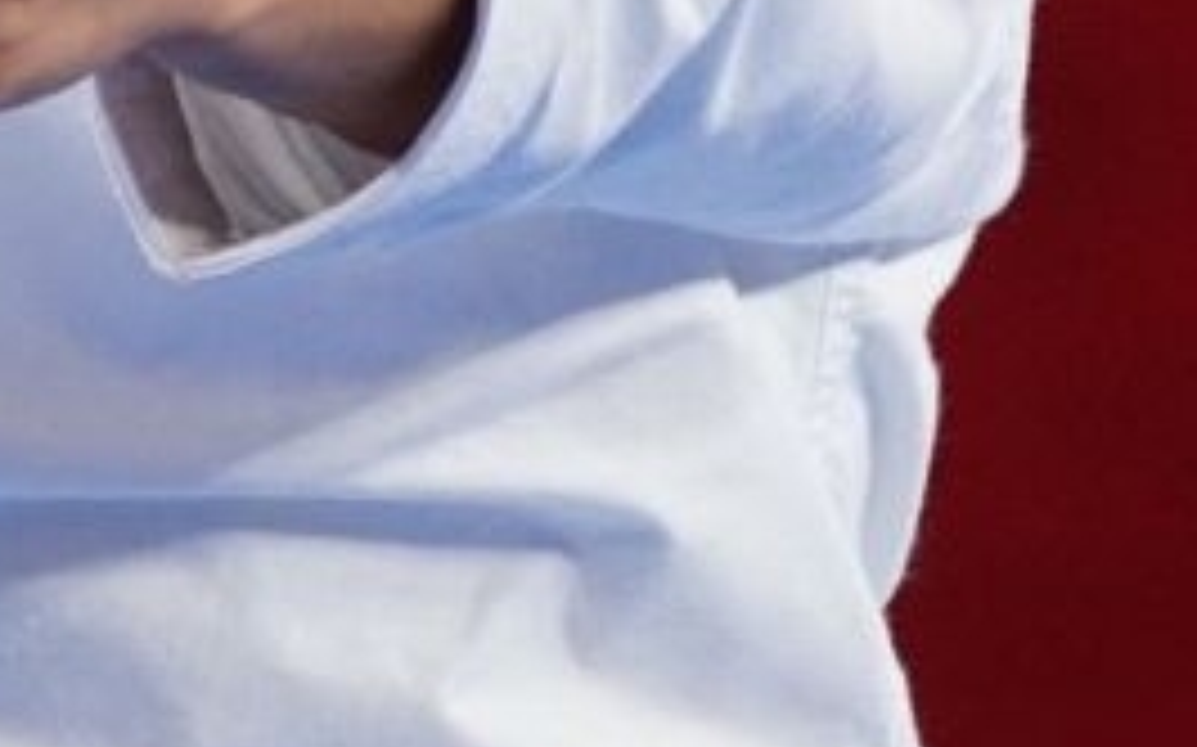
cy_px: 63
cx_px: 580
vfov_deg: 0.6
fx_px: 67434
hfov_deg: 1.0
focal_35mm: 2068
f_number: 3.2
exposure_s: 1/400
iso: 800
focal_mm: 200
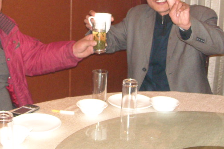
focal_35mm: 74
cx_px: 68
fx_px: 460
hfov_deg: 27.1
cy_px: 22
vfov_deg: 18.2
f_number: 2.8
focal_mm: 5.7
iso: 400
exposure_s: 1/60
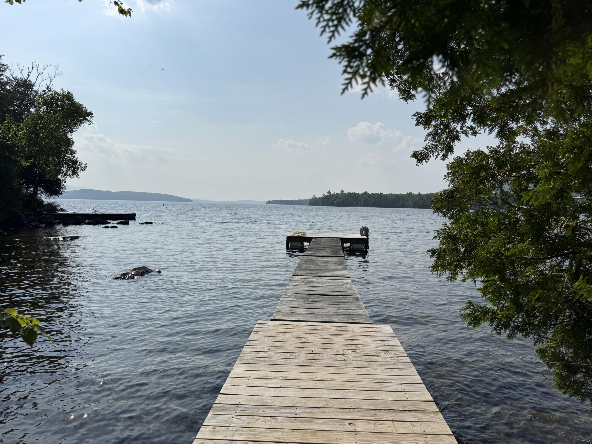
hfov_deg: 71.6
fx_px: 410
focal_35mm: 24
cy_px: 222
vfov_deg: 56.8
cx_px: 296
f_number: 1.78
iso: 64
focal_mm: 6.76
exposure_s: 1/12346
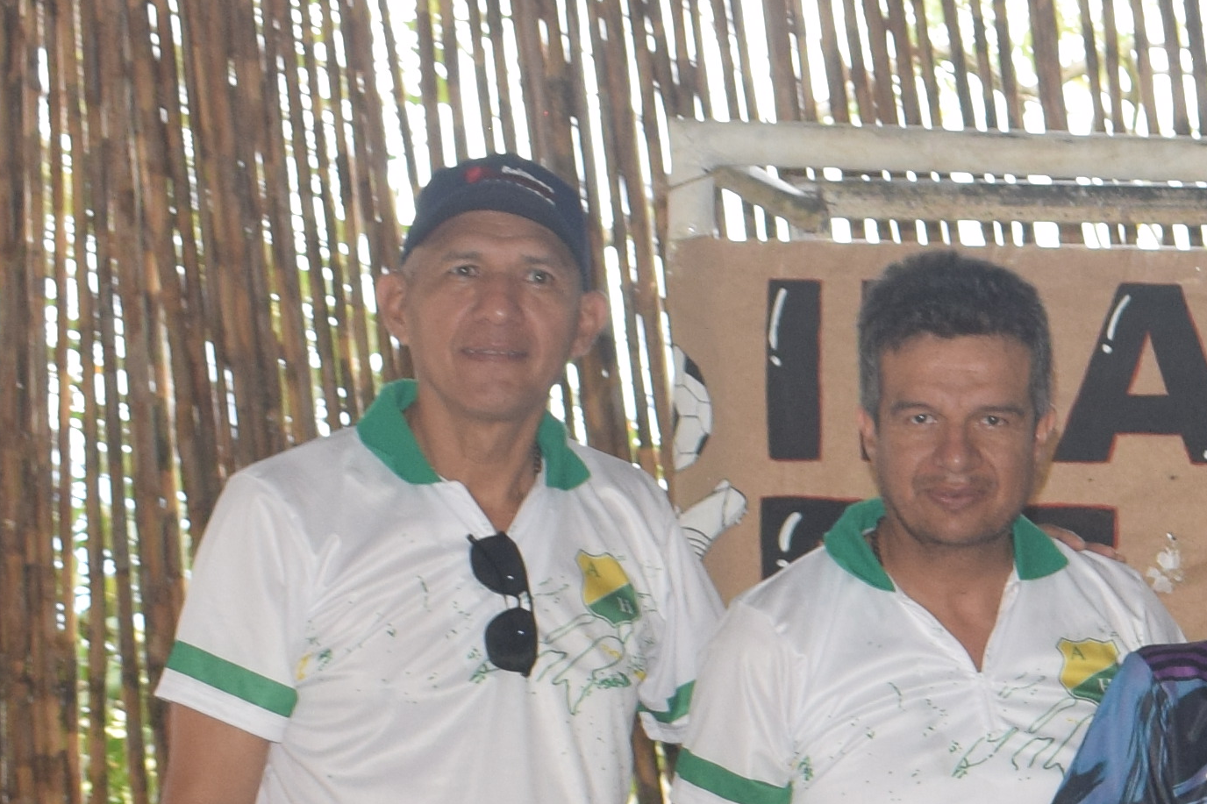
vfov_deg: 8.6
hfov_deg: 12.2
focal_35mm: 157
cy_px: 1149
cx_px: 1992
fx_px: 5263
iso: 400
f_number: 5.6
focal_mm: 24
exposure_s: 1/125
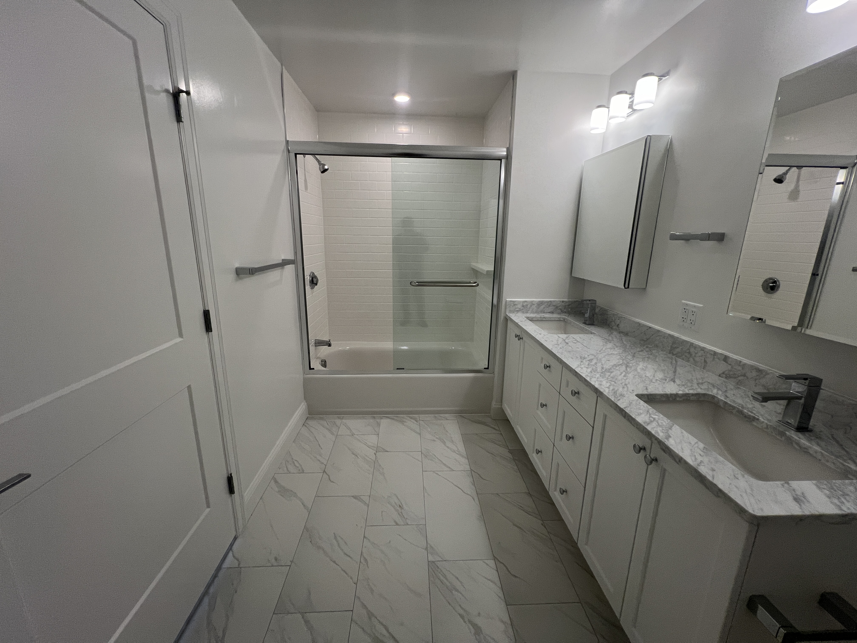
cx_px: 428
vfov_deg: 89.9
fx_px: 322
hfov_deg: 106.2
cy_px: 322
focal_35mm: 13
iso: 125
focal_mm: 1.57
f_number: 1.8
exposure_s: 1/125
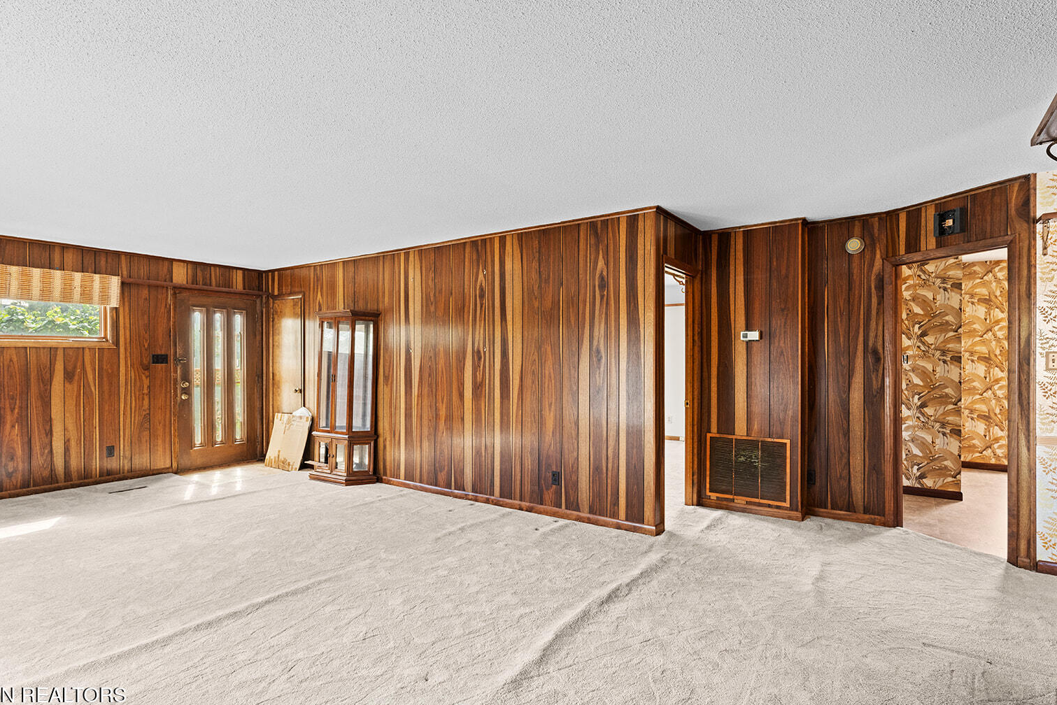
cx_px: 531
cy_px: 355
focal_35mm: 18
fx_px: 541
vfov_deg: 66.2
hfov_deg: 88.7
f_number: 8
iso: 800
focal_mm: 17.4
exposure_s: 1/4
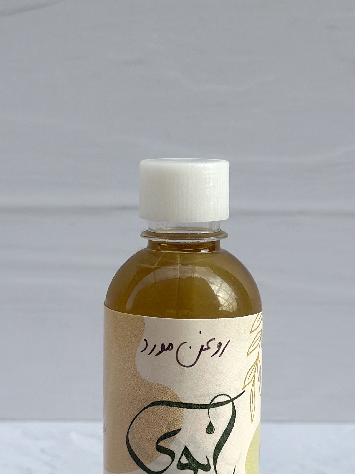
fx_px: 1272
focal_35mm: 93
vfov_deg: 21.0
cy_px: 337
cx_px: 193
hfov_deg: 15.9
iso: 100
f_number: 1.78
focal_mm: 6.86
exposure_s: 1/3058
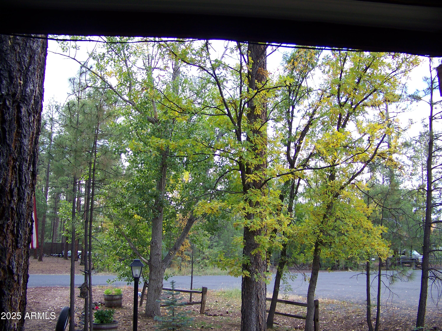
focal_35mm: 36
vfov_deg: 39.7
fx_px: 460
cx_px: 221
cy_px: 166
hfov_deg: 51.4
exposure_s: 1/40
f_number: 2.8
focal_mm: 5.85
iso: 64
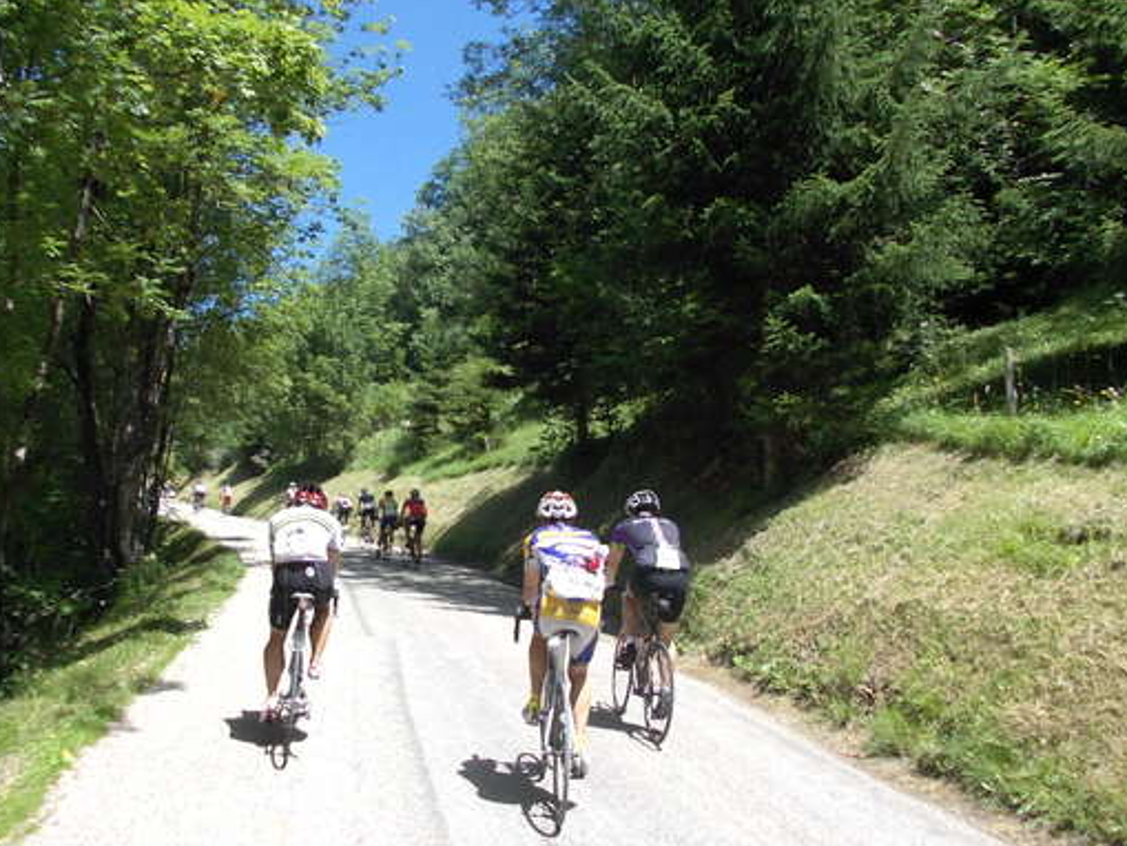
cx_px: 476
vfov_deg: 42.9
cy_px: 458
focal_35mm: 33
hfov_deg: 55.1
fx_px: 1075
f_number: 5.4
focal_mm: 4
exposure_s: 1/250
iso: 80
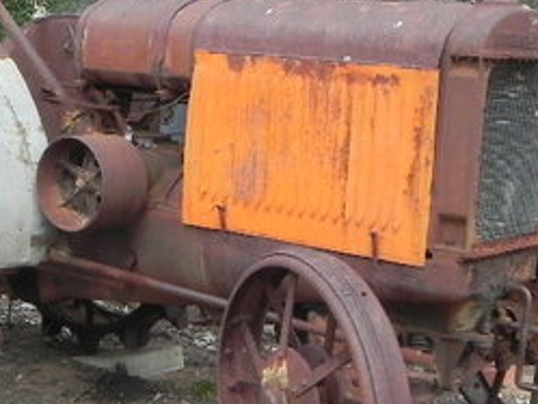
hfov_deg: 24.4
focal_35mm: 80
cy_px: 233
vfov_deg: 18.4
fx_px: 1244
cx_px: 229
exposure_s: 1/60
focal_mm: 5.2
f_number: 8
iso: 160
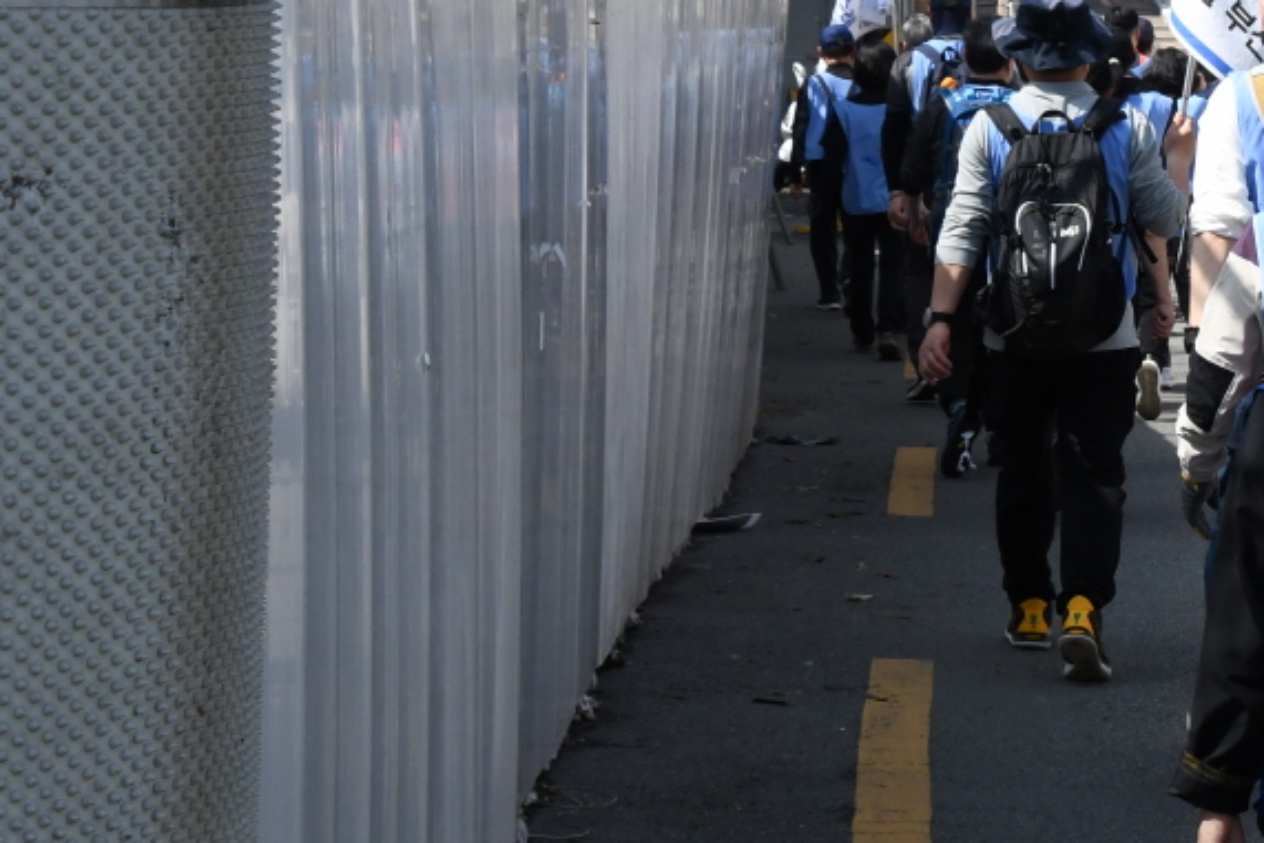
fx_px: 4881
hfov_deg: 14.5
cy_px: 95
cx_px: 1335
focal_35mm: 139
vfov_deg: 9.8
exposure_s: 1/640
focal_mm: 38
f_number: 13
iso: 800
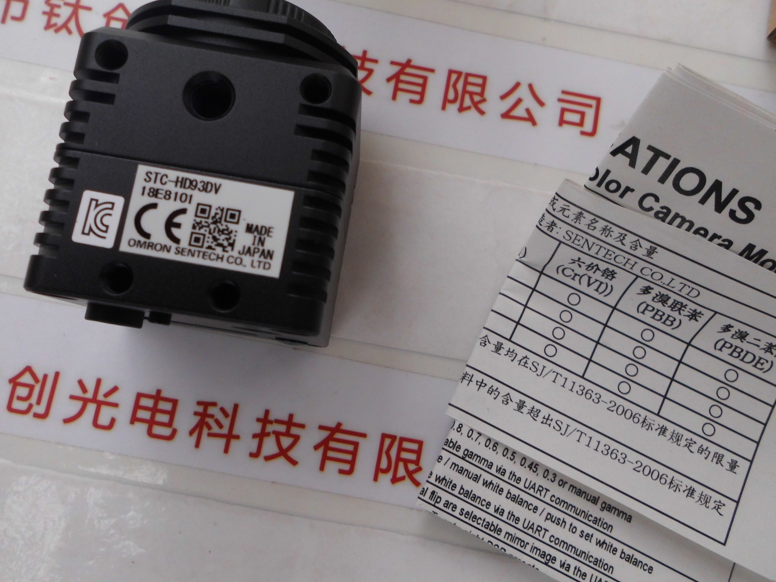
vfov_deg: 45.4
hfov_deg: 58.4
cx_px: 388
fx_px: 695
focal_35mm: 31
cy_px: 291
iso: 100
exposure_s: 1/152
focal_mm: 5.5
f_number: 3.5
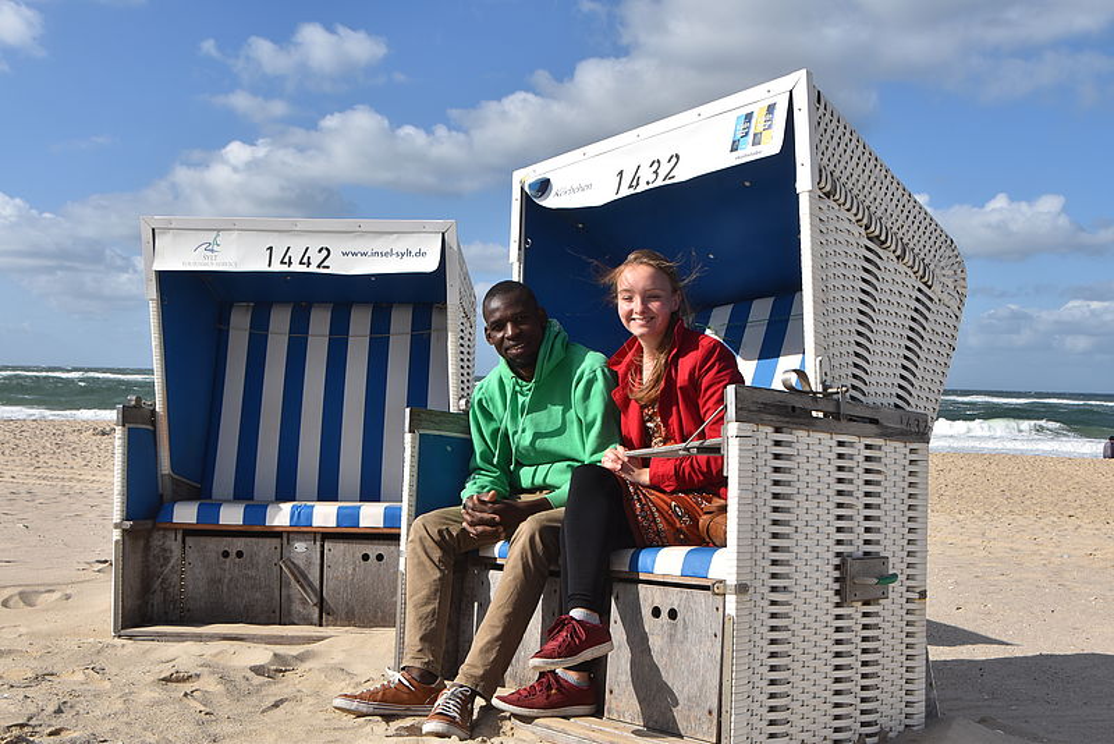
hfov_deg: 53.1
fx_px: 1114
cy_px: 372
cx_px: 557
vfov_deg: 36.9
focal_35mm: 36
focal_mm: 24
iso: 200
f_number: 10
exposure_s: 1/400
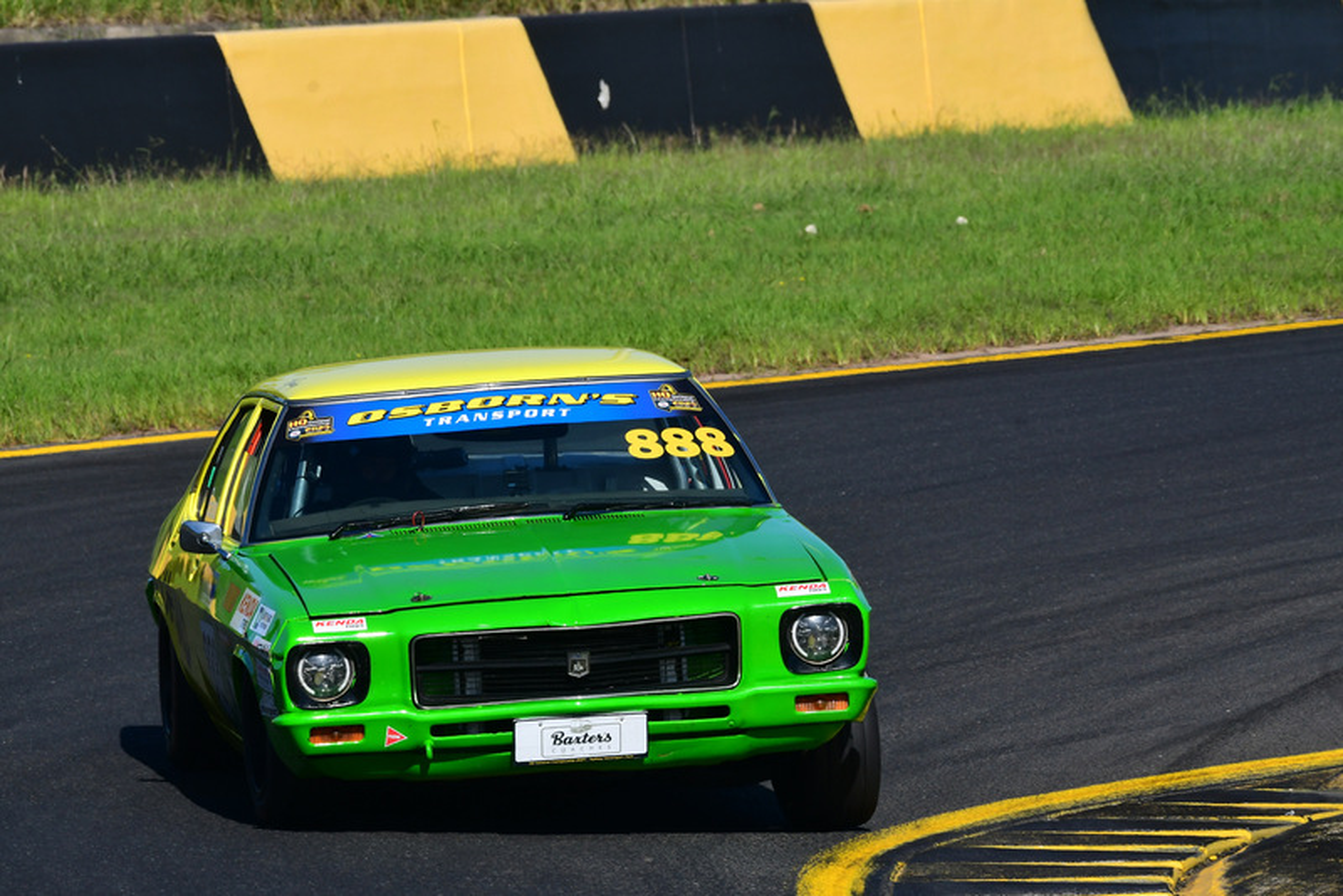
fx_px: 17352
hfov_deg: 4.4
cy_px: 448
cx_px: 672
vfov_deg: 3.0
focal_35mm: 465
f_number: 13
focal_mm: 310
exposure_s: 1/640
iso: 400
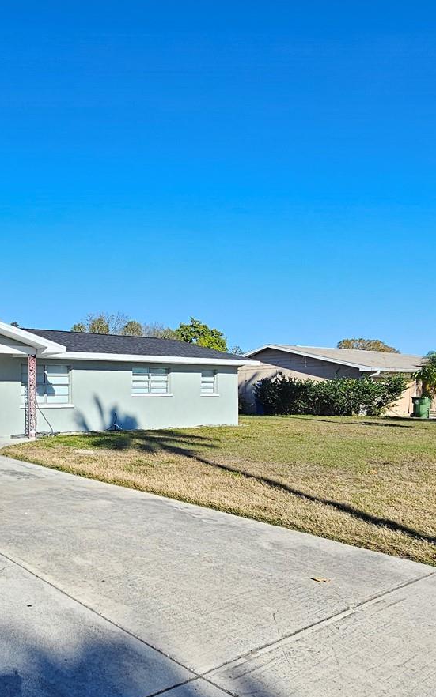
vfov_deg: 71.8
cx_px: 61
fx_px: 475
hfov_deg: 45.6
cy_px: 417
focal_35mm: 25
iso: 50
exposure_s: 1/1567
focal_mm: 2.2
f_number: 2.2
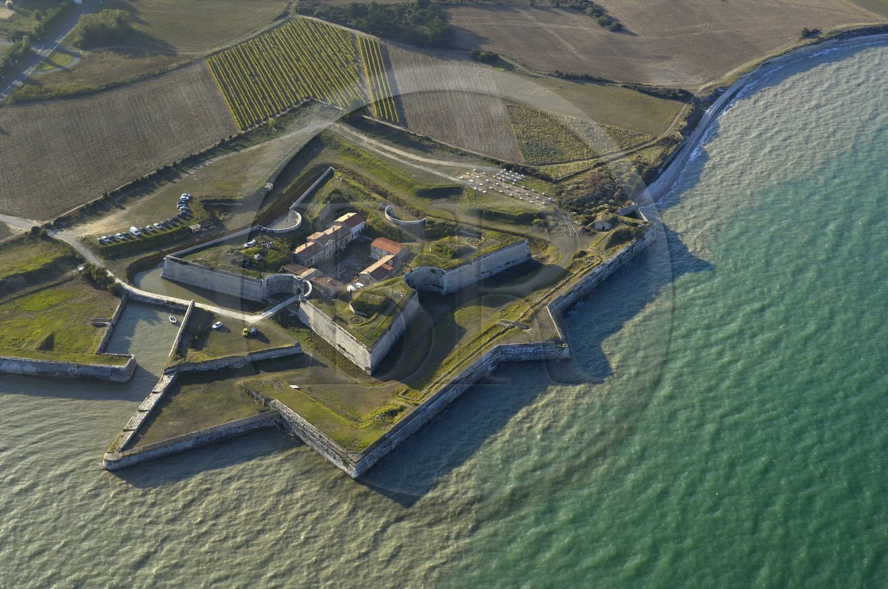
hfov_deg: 35.1
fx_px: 1404
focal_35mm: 57
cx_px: 444
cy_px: 294
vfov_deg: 23.7
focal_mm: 38
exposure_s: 1/320
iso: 100
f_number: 5
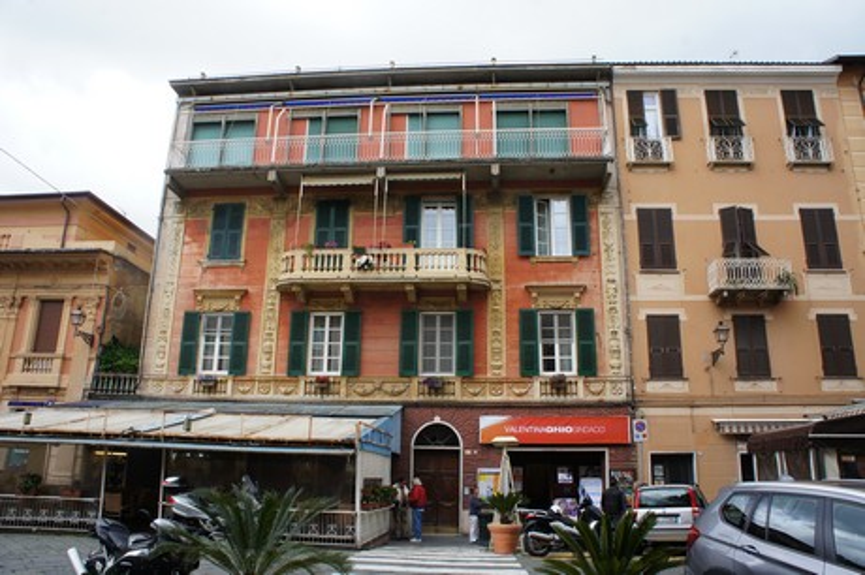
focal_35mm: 27
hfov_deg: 67.4
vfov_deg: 47.9
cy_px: 288
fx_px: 648
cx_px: 432
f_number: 11
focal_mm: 18
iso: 500
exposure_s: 1/125
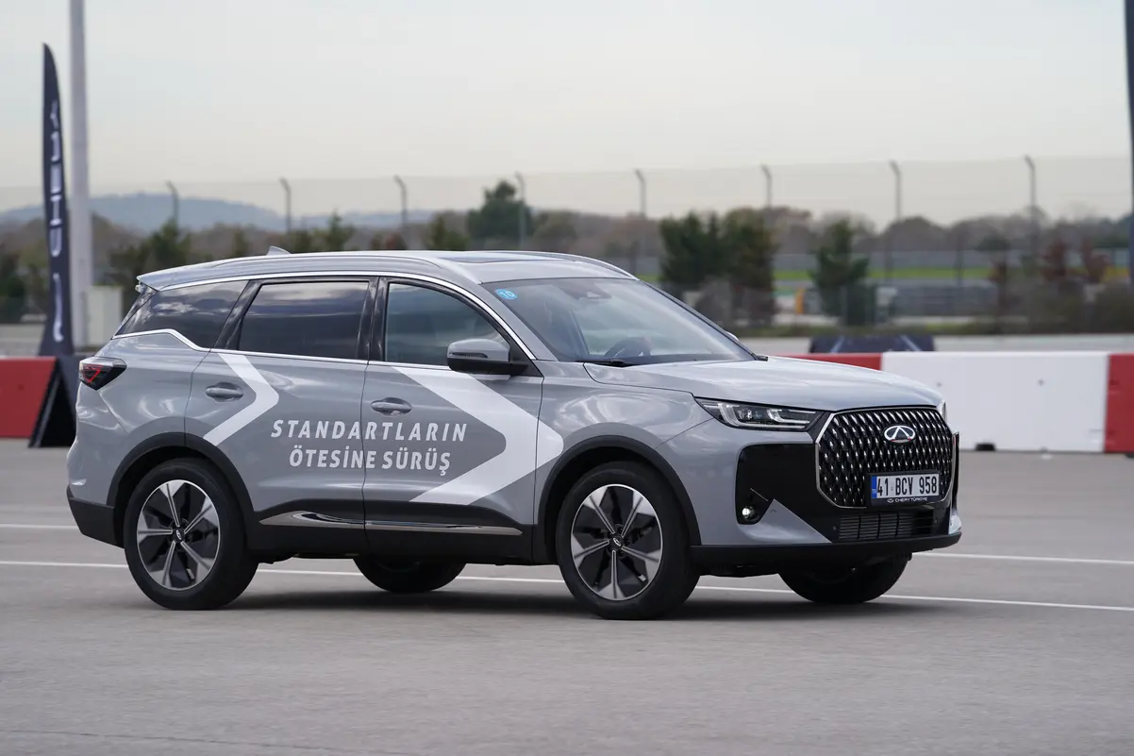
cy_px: 378
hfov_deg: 10.4
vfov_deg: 7.0
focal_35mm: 197
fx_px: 6204
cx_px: 567
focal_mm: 197
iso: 200
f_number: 4.5
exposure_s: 1/400
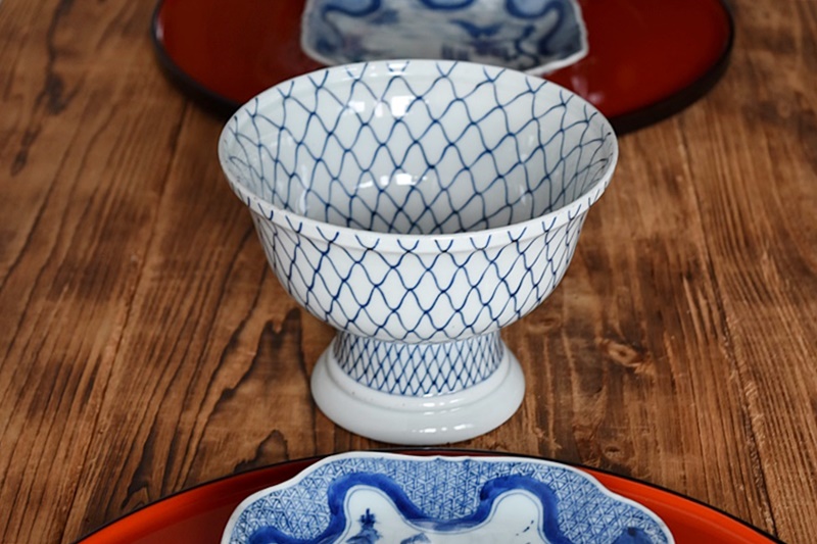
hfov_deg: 24.6
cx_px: 408
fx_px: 1872
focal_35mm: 82
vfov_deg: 16.5
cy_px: 272
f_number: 5.6
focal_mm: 55
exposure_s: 1/5
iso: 800
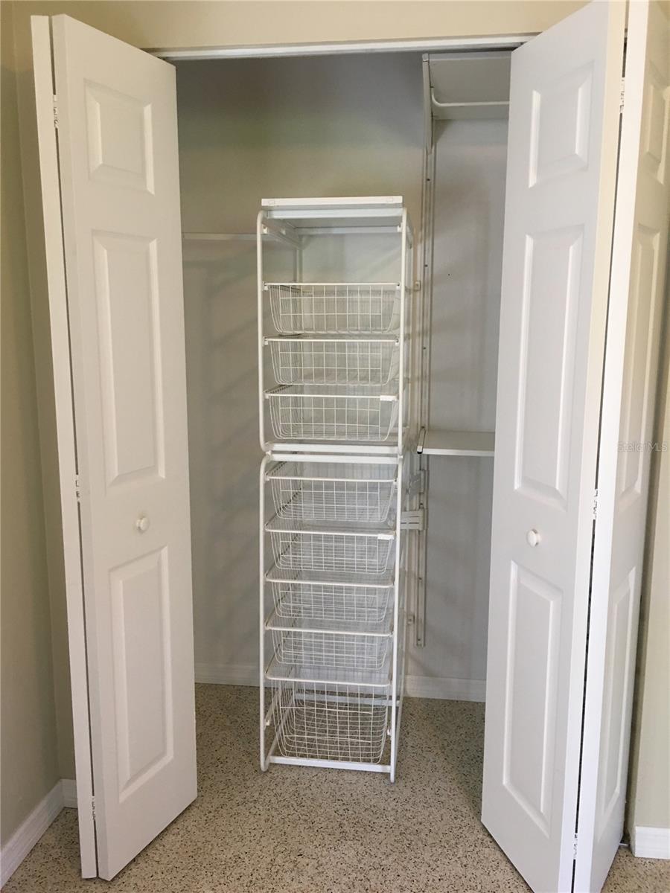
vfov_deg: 61.7
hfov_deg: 48.2
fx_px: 748
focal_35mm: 29
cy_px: 446
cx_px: 335
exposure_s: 1/30
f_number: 2.2
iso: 100
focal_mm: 4.15
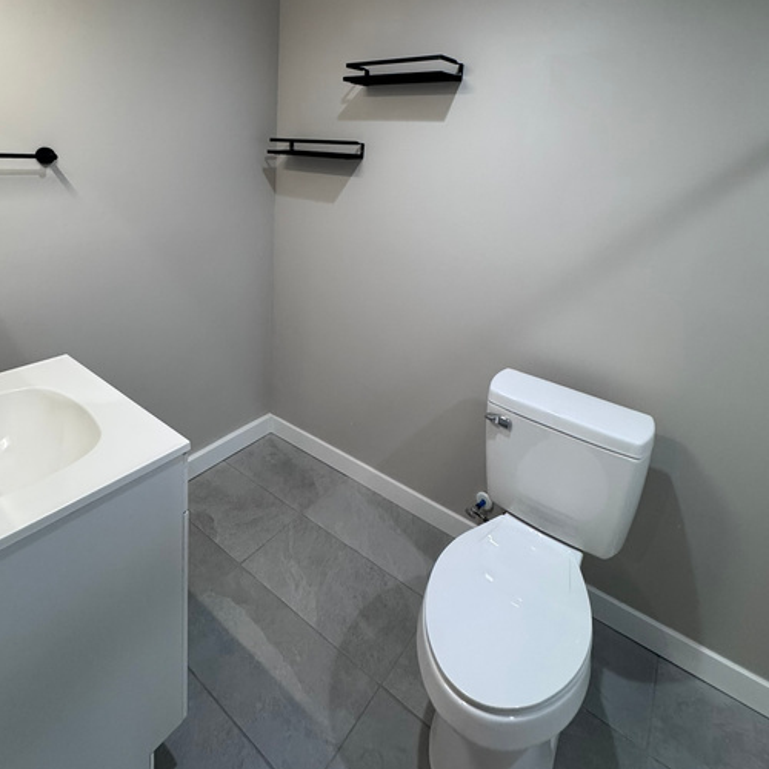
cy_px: 214
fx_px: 478
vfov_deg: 73.4
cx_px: 363
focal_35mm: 19
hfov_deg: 77.6
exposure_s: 1/120
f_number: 2.2
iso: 250
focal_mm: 2.22
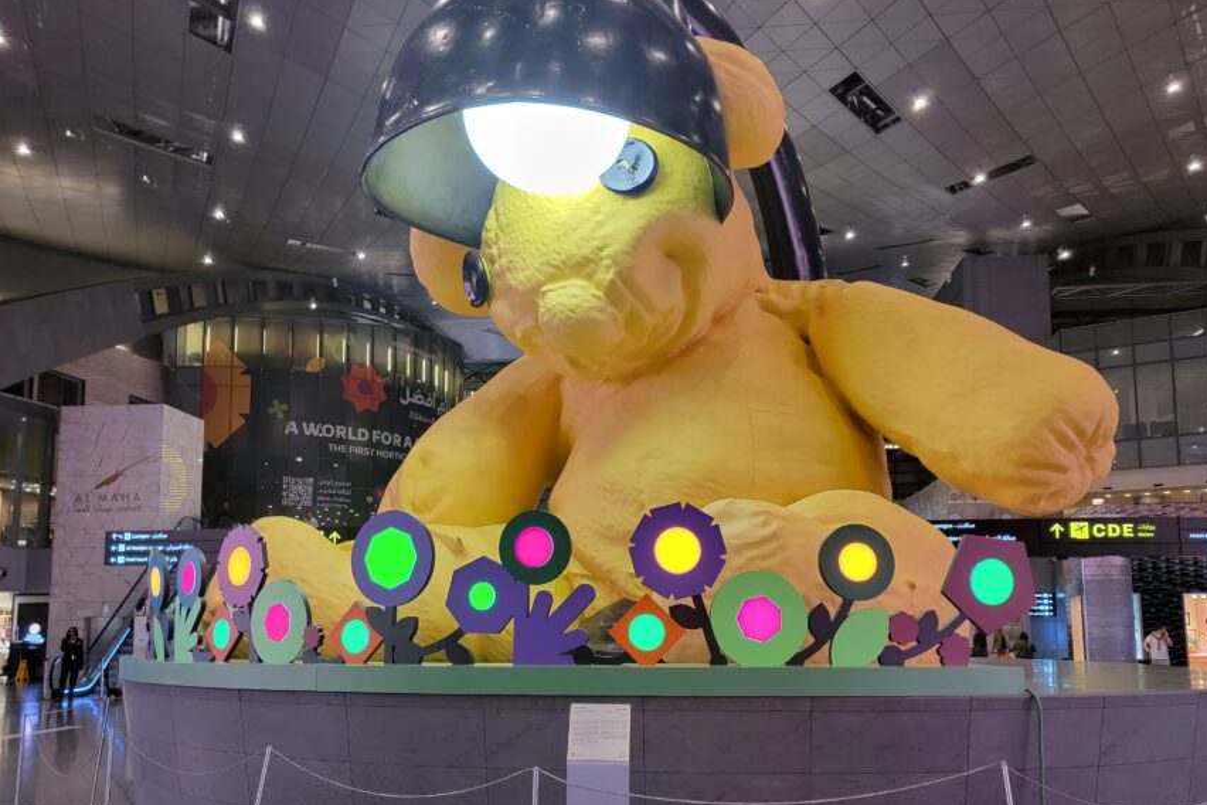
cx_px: 601
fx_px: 1006
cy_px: 493
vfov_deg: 43.3
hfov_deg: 61.9
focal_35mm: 30
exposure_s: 1/100
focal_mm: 6.7
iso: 320
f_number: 1.8
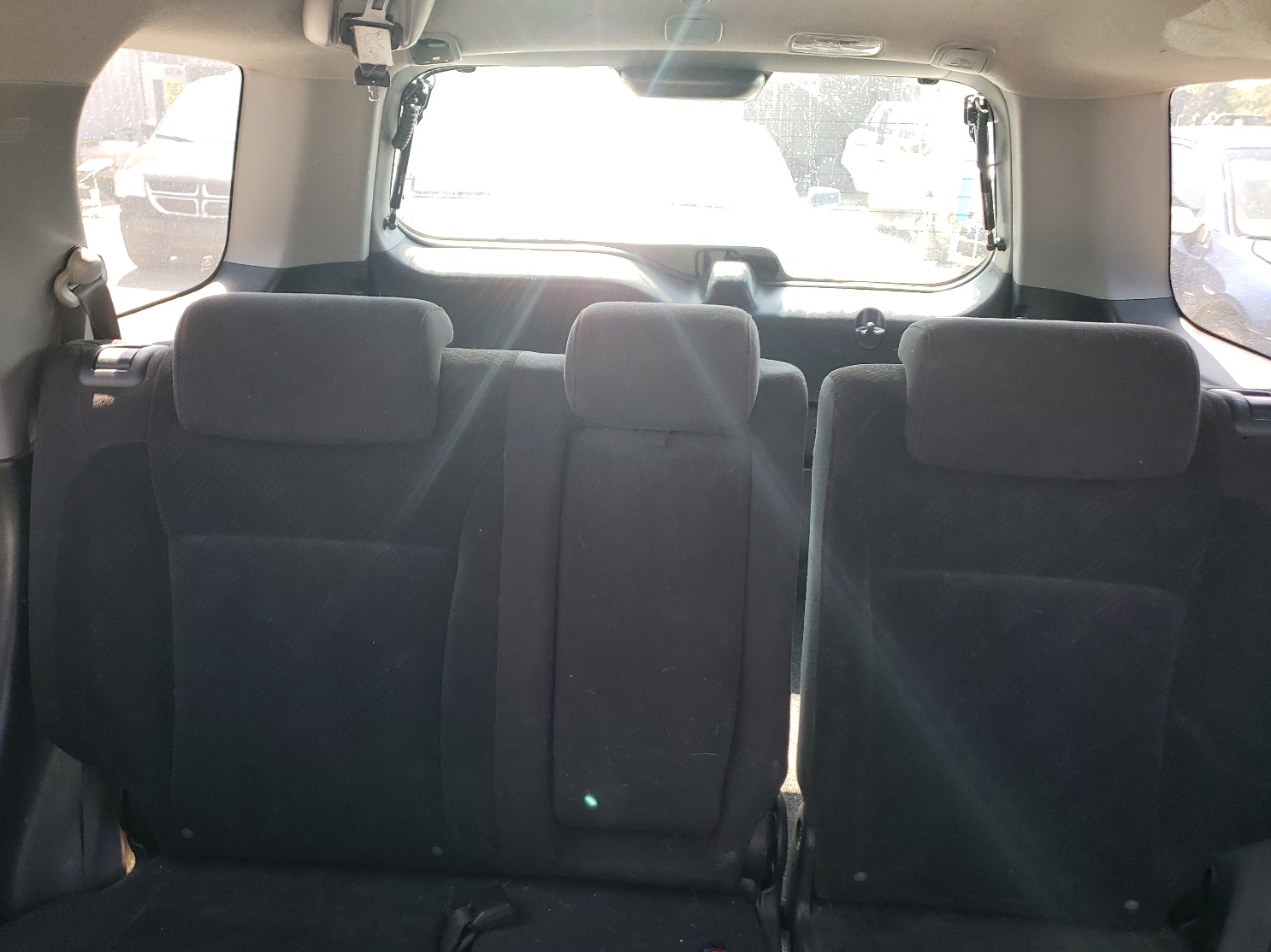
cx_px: 607
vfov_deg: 49.7
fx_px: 1028
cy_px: 494
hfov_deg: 63.4
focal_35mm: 28
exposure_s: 1/60.2
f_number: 1.5
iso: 56
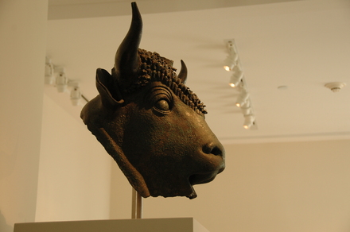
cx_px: 175
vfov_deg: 18.9
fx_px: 699
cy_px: 116
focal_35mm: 72
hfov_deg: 28.1
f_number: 5
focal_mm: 48
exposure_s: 1/100
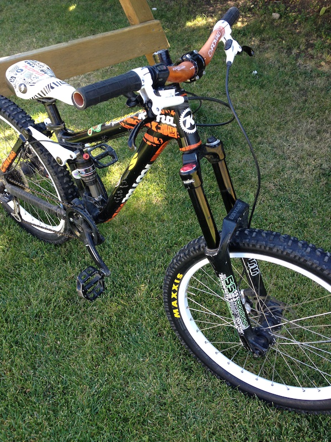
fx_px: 446
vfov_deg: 52.6
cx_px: 166
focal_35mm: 35
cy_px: 221
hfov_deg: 40.7
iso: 80
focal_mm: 4.28
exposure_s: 1/120
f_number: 2.4
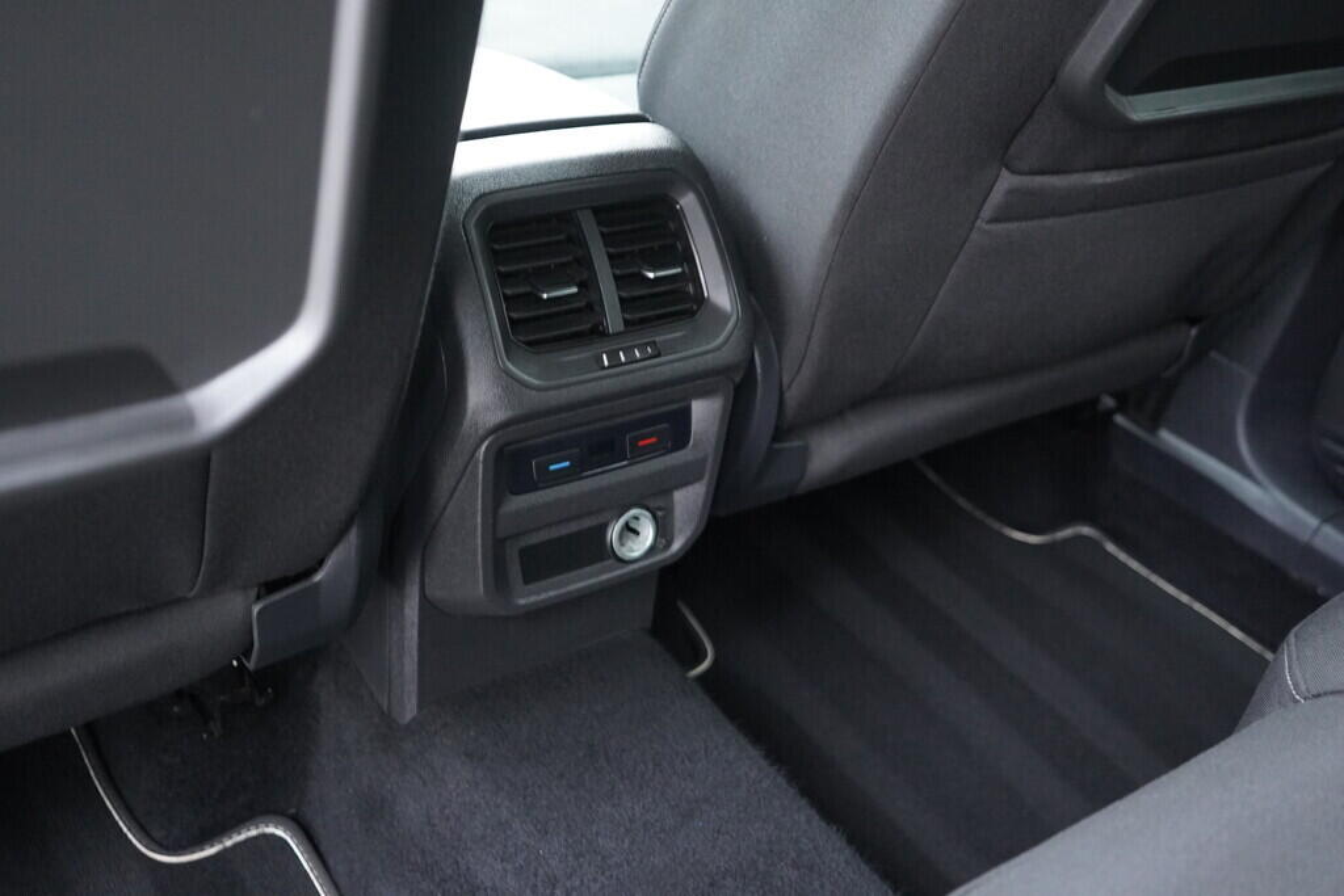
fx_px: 1344
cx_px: 672
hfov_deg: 53.1
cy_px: 448
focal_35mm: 36
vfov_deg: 36.9
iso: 2500
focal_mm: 24
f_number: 2.8
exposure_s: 1/40
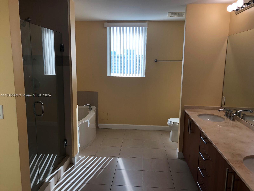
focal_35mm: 28
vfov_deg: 49.7
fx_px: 205
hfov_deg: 63.4
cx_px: 127
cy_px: 96
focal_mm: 3.99
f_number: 1.8
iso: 32
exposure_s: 1/120
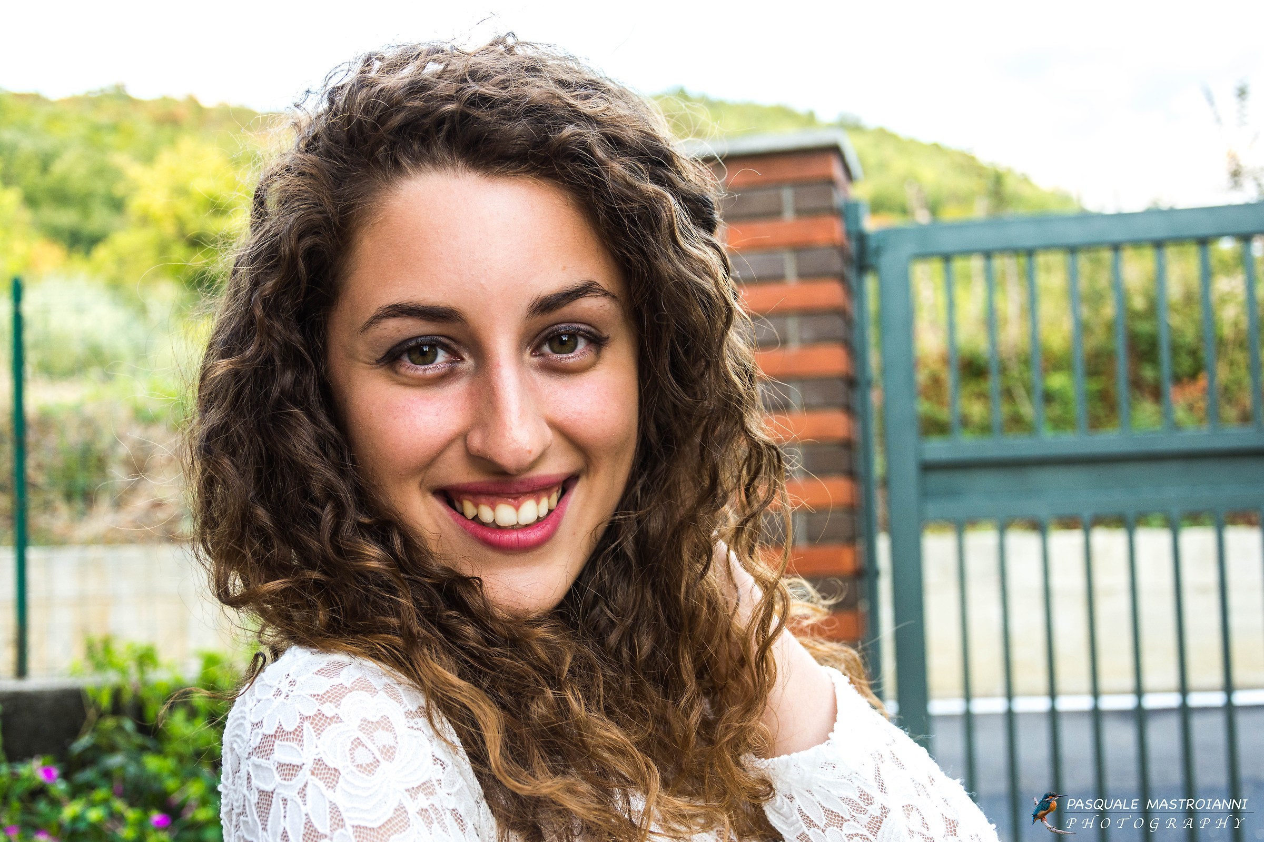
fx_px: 1580
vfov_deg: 29.9
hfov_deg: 43.6
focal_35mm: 45
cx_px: 632
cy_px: 421
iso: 400
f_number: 4.2
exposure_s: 1/80
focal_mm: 30
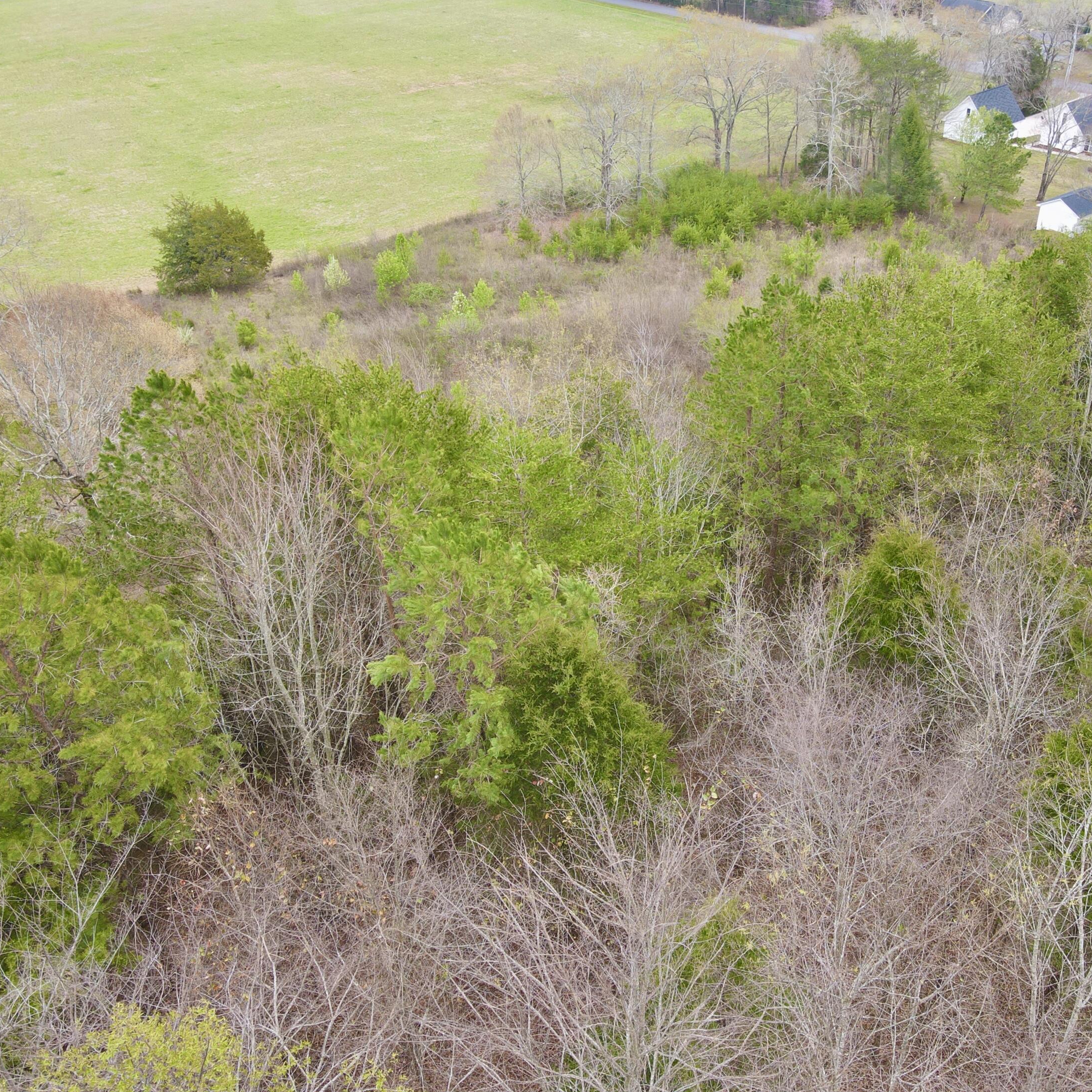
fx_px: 1035
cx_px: 663
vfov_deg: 55.6
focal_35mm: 29
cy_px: 552
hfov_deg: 55.2
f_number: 2.8
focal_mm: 4.5
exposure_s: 1/40
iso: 100
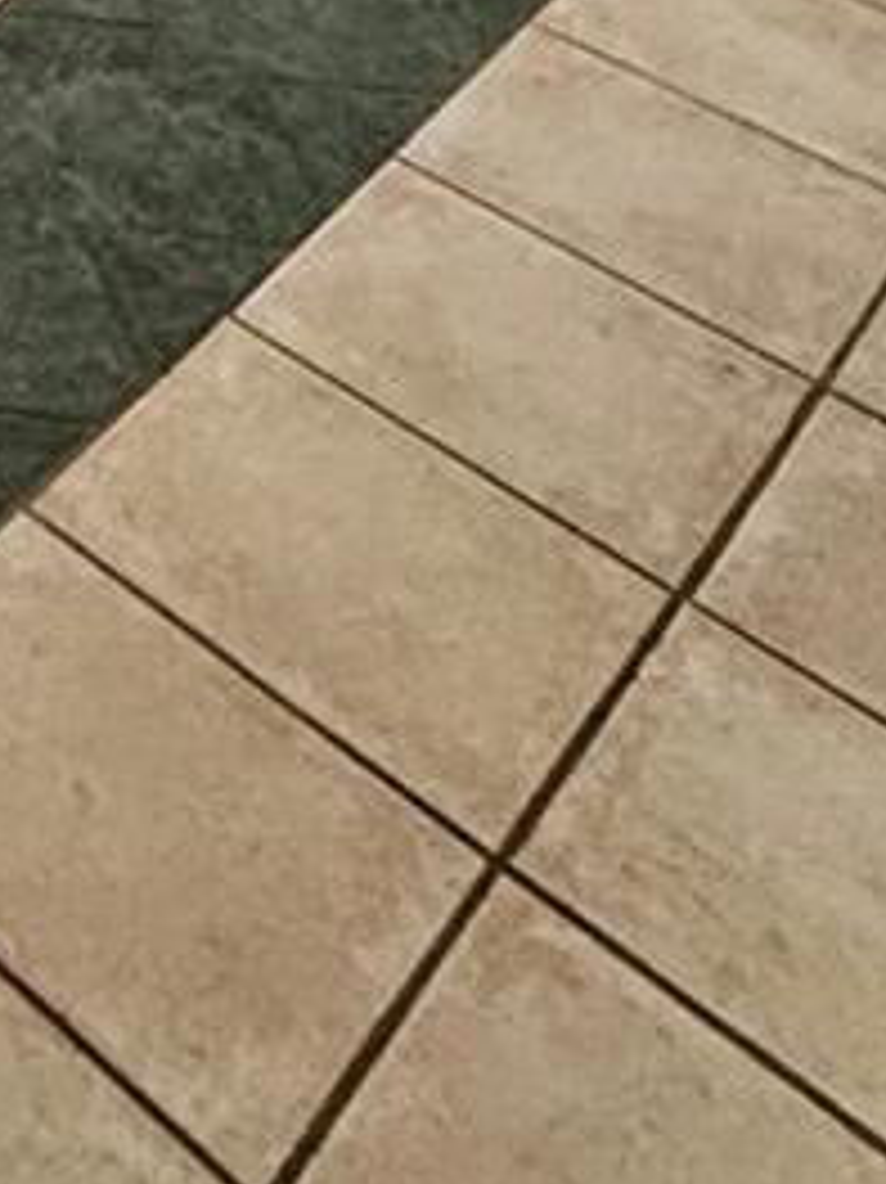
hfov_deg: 16.0
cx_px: -1025
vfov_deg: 20.5
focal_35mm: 64
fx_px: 2186
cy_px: -990
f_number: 2.2
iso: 400
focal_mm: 2.22
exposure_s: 1/60
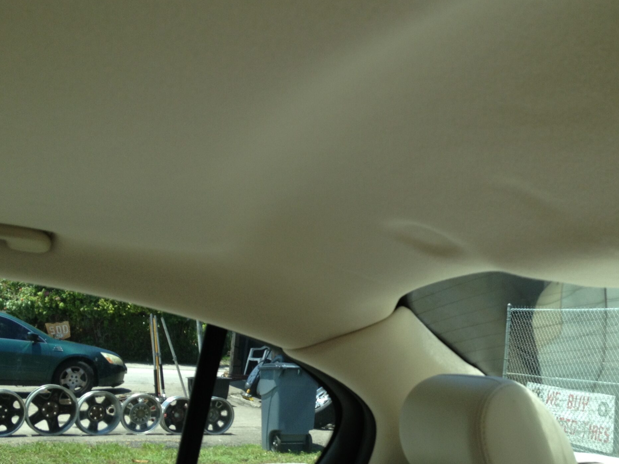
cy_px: 242
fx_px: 858
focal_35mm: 48
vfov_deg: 30.3
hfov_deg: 39.5
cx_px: 366
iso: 50
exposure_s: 1/726
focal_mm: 4.28
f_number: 2.4
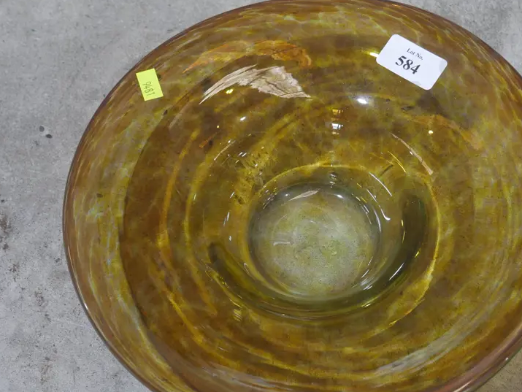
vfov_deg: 23.3
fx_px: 951
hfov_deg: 30.7
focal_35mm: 63
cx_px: 269
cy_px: 207
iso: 500
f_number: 4.7
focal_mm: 22
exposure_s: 1/60
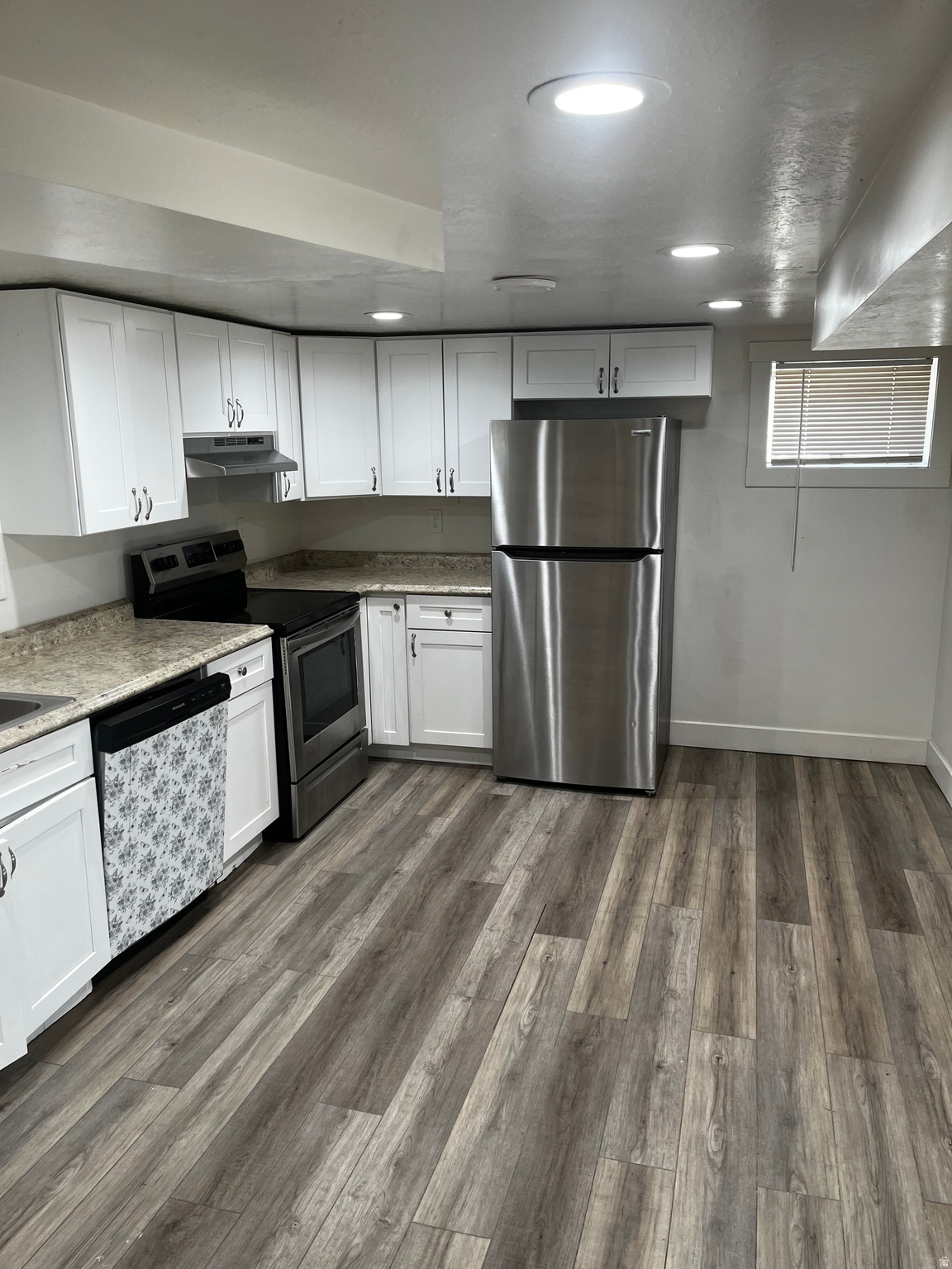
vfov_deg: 67.3
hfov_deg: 53.1
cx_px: 476
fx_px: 953
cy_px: 634
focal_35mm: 26
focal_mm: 5.1
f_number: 1.6
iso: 80
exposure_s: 1/60
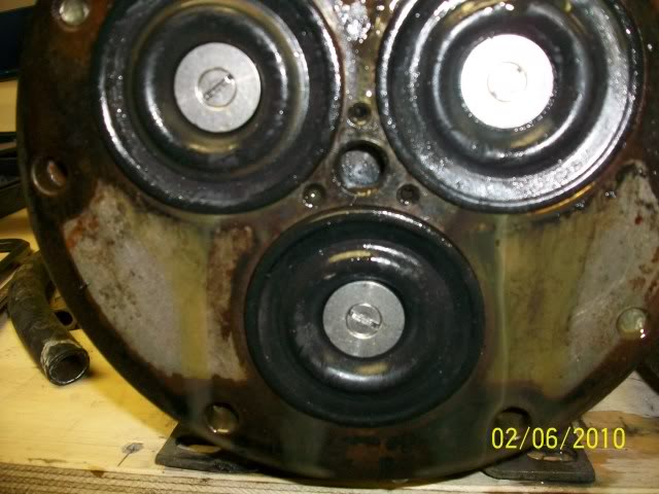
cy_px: 247
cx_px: 330
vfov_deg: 44.2
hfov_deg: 56.8
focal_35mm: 32
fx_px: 609
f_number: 2.8
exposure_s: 1/60
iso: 160
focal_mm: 5.7
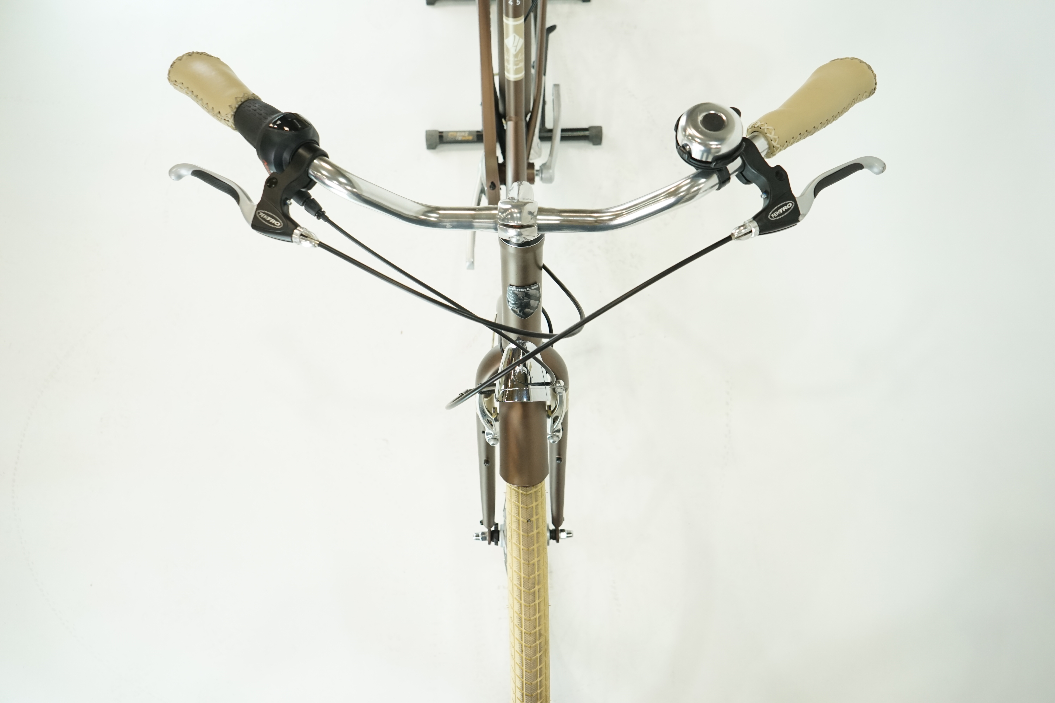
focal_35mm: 28
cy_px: 352
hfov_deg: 65.5
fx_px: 820
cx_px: 528
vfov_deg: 46.4
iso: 1600
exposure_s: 1/200
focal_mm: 28
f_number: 5.6
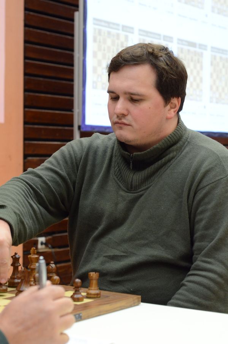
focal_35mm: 75
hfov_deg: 18.1
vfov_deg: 27.0
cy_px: 172
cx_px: 114
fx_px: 715
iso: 2500
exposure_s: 1/100
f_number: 5
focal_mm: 50
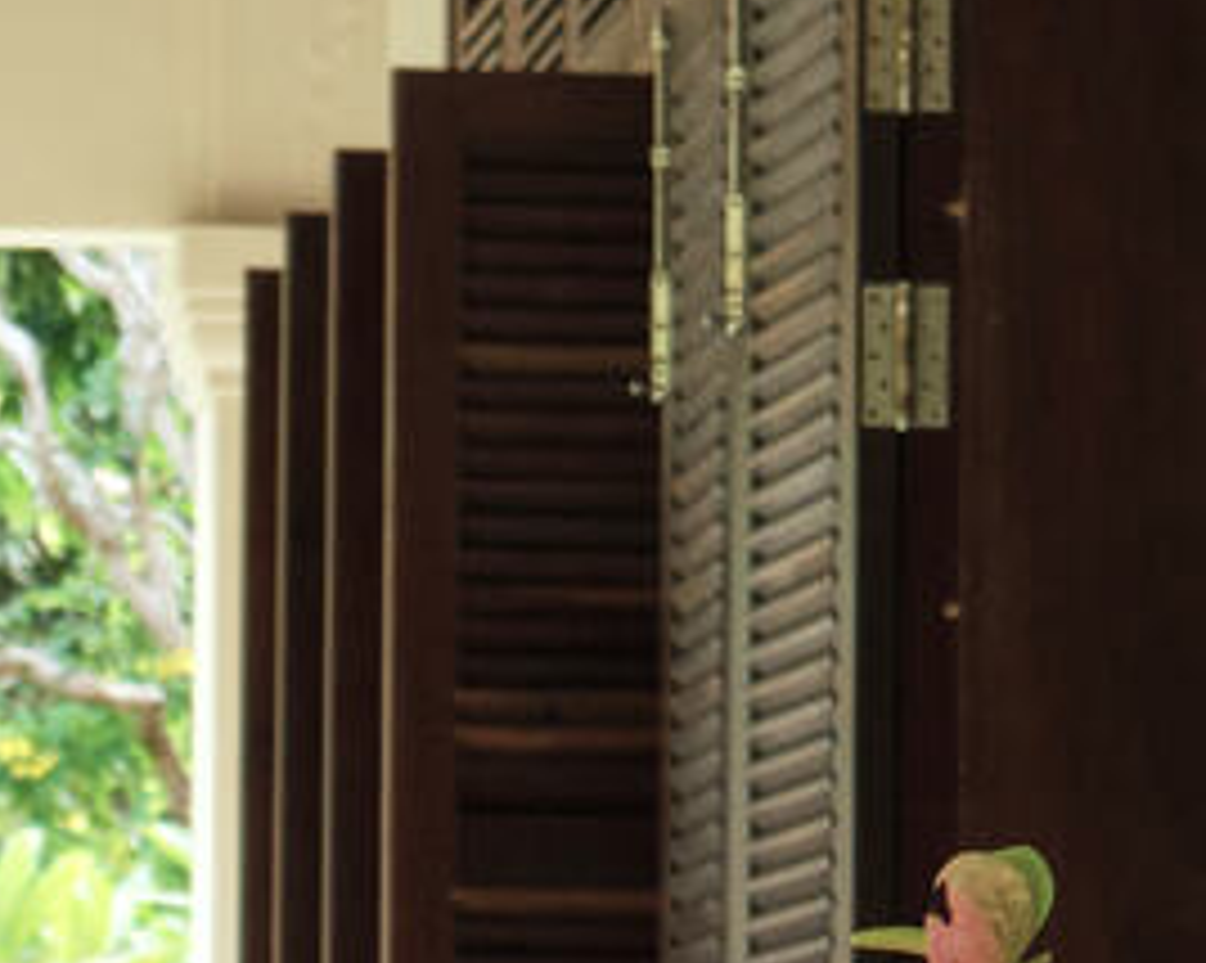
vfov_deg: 5.9
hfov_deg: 7.5
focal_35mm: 256
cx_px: -191
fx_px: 9131
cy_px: 1624
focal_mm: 26
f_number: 4
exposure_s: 1/60
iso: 200
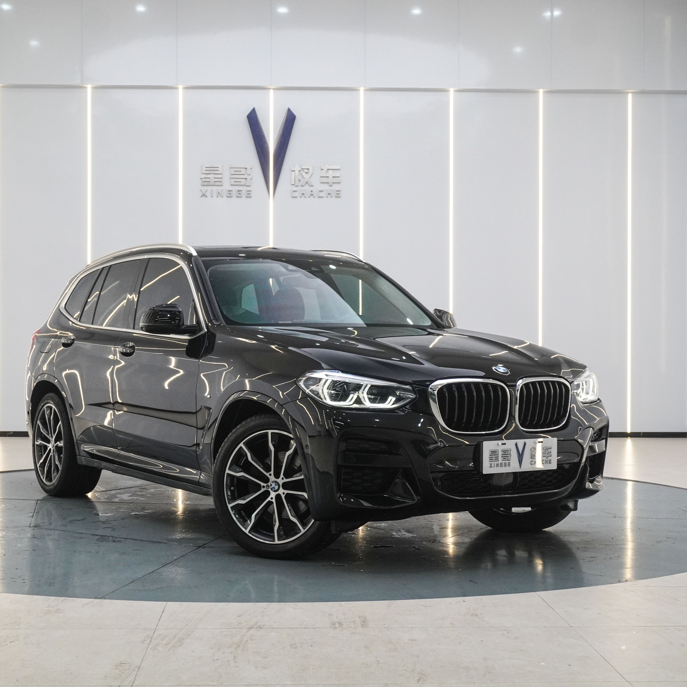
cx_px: 326
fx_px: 1212
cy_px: 345
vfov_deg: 31.6
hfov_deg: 31.6
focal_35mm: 54
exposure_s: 1/80
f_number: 6.3
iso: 1000
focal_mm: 28
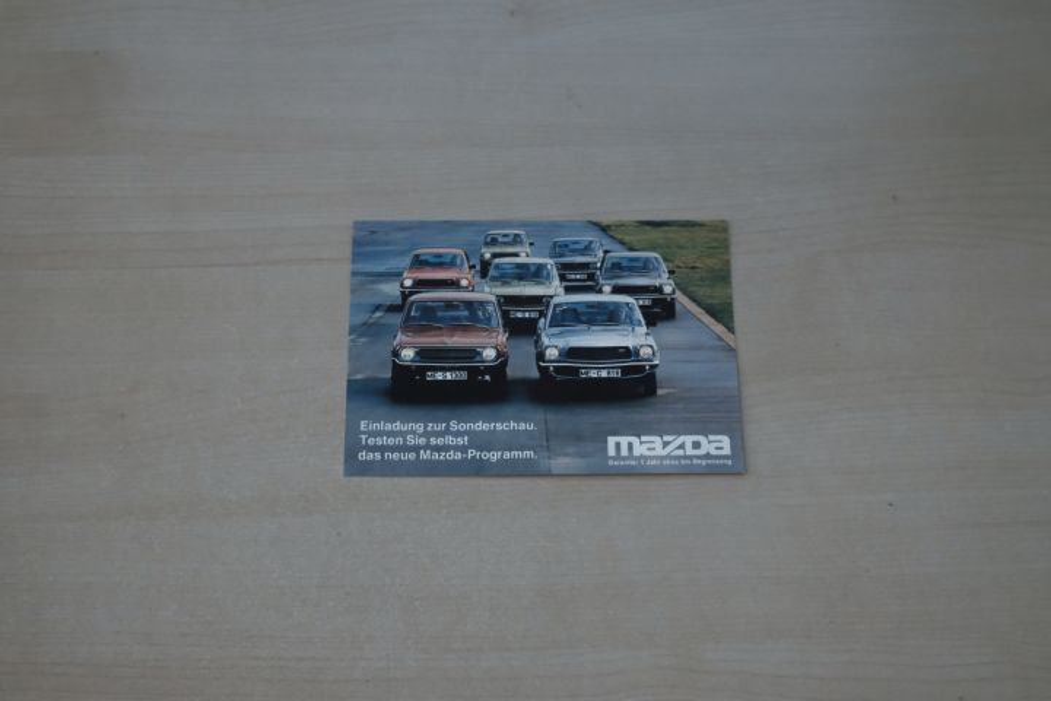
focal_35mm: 47
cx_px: 526
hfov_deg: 41.9
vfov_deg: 28.6
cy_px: 350
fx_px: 1372
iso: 6400
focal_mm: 31.5
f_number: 10
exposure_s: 1/20
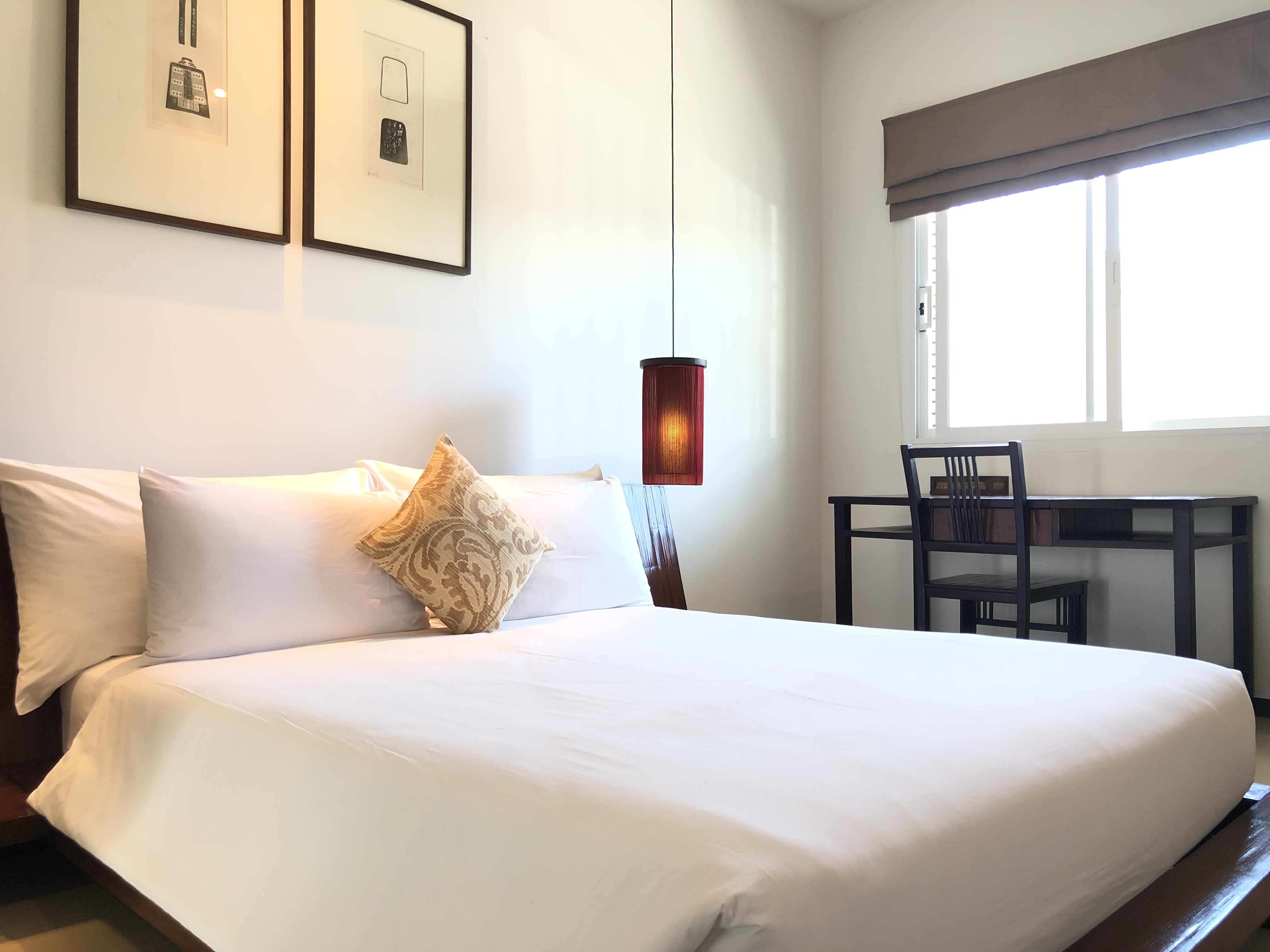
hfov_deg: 63.4
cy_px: 476
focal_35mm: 28
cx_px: 635
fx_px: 1027
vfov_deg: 49.7
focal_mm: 4
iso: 40
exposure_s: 1/20
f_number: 1.8
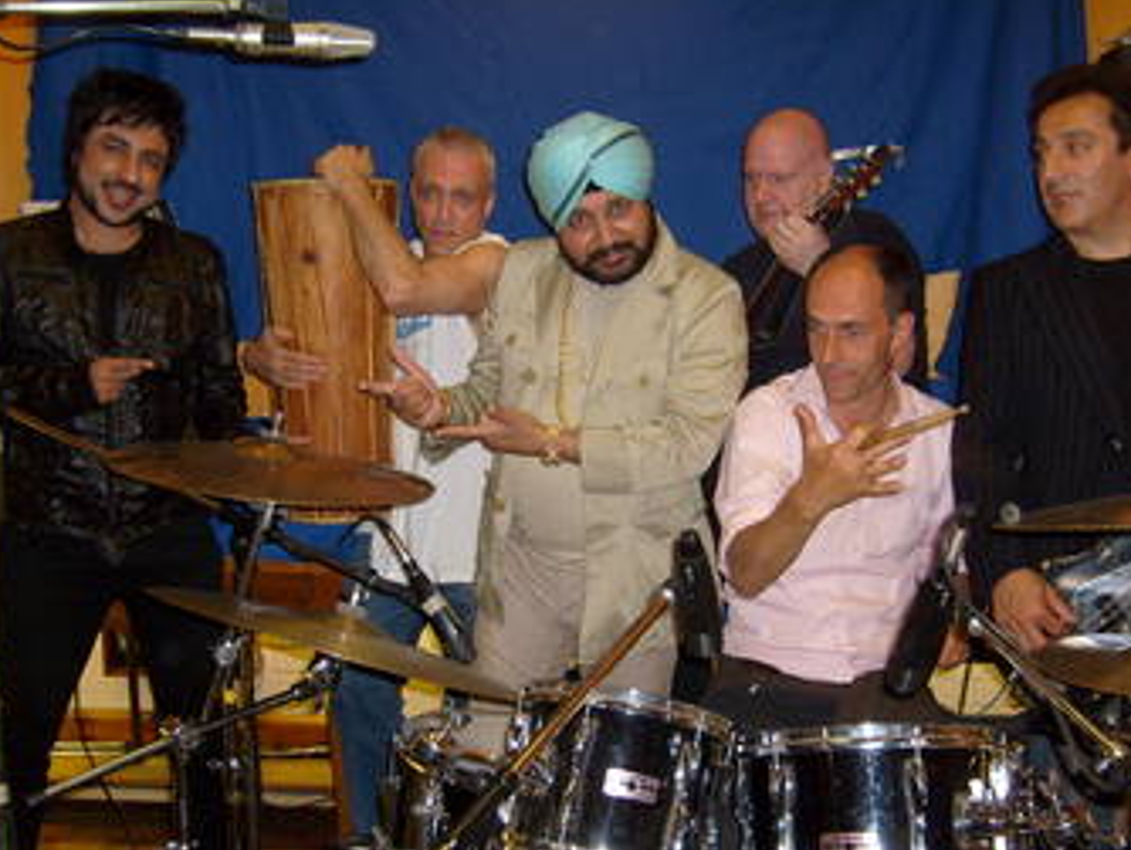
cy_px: 489
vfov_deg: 32.9
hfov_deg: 42.9
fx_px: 1439
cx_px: 620
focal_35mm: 44
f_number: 2.8
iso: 100
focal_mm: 5.8
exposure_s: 1/45
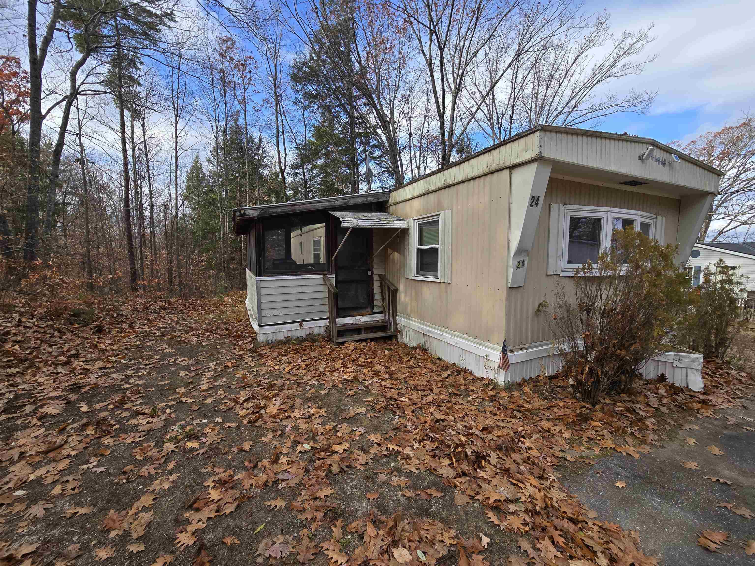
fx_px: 284
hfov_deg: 106.2
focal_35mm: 13
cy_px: 283
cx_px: 378
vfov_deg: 89.9
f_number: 2.2
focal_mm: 2.2
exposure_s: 1/909
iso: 50
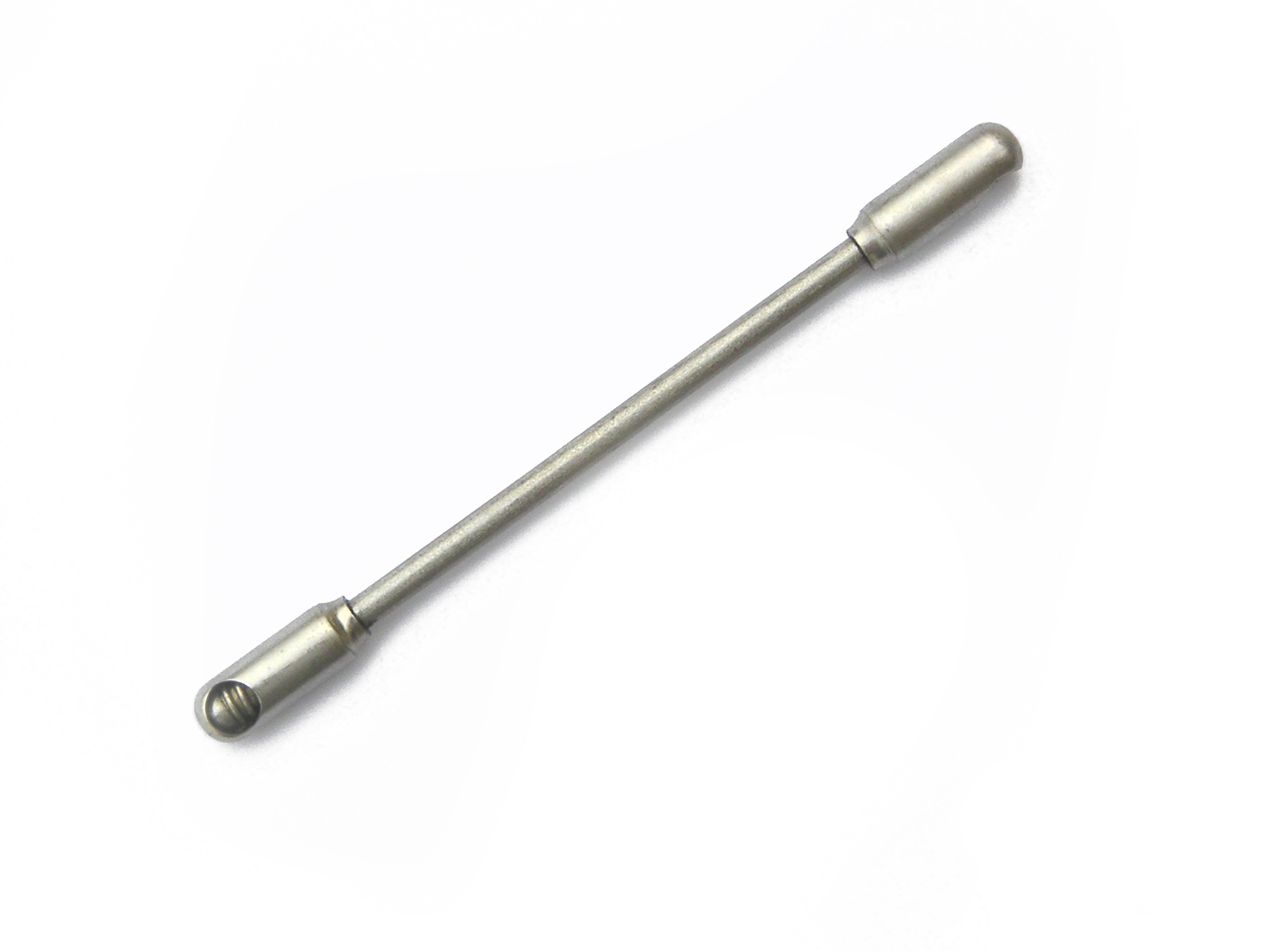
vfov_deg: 17.4
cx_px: 634
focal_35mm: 85
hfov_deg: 23.0
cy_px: 476
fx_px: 3116
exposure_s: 1/750
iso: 64
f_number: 3.5
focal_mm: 11.1
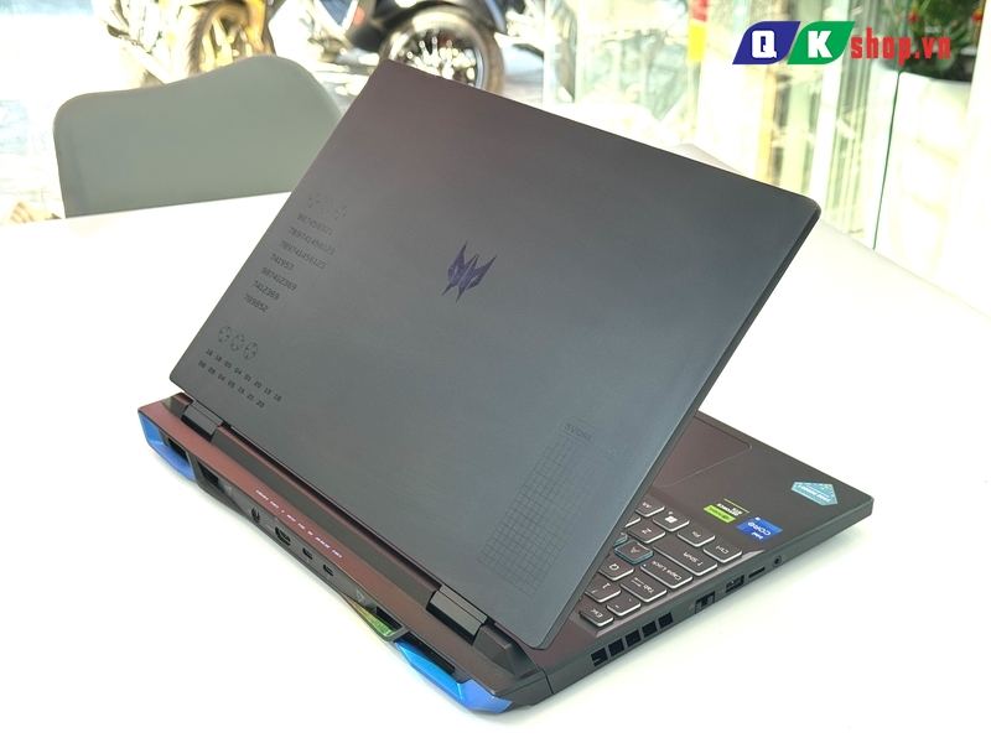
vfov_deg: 30.3
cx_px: 496
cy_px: 372
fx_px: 1374
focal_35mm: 48
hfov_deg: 39.7
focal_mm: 6.76
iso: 80
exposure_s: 1/172
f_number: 1.78
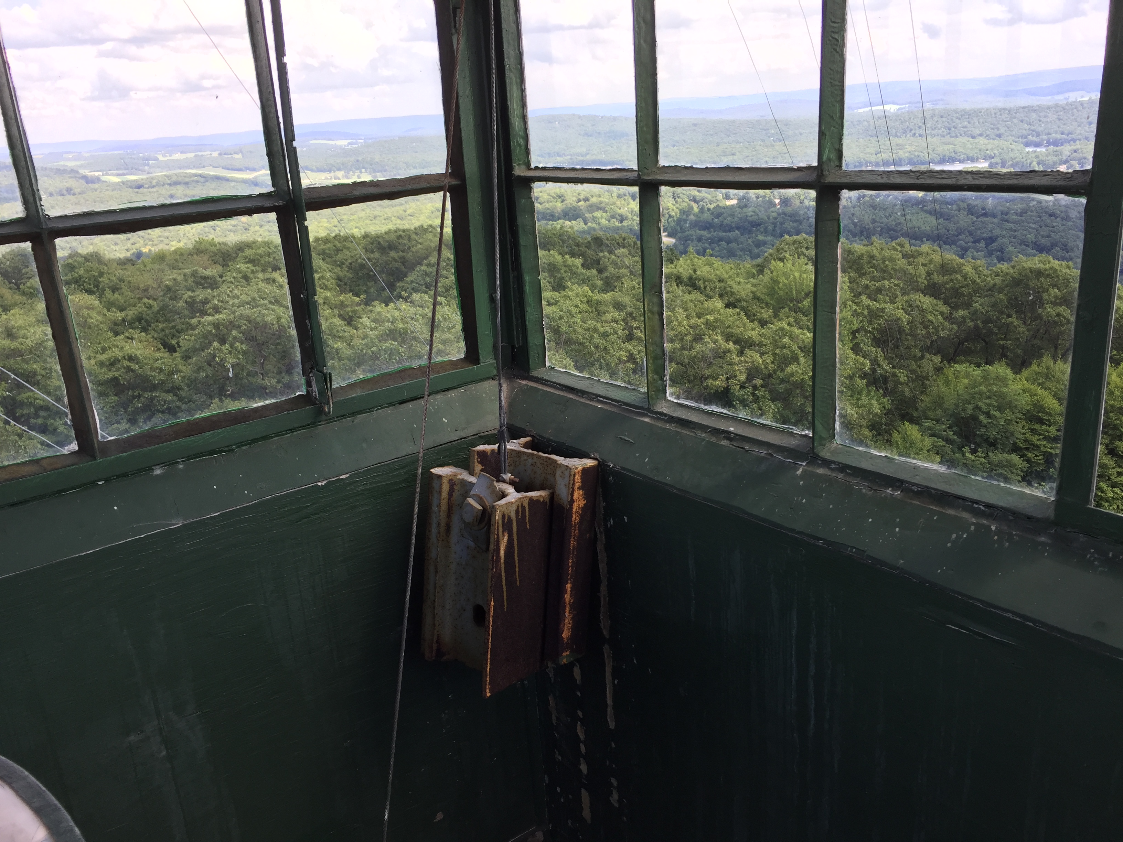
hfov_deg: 61.7
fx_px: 941
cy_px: 421
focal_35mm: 29
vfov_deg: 48.2
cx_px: 562
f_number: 2.2
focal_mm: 4.15
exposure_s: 1/304
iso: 32
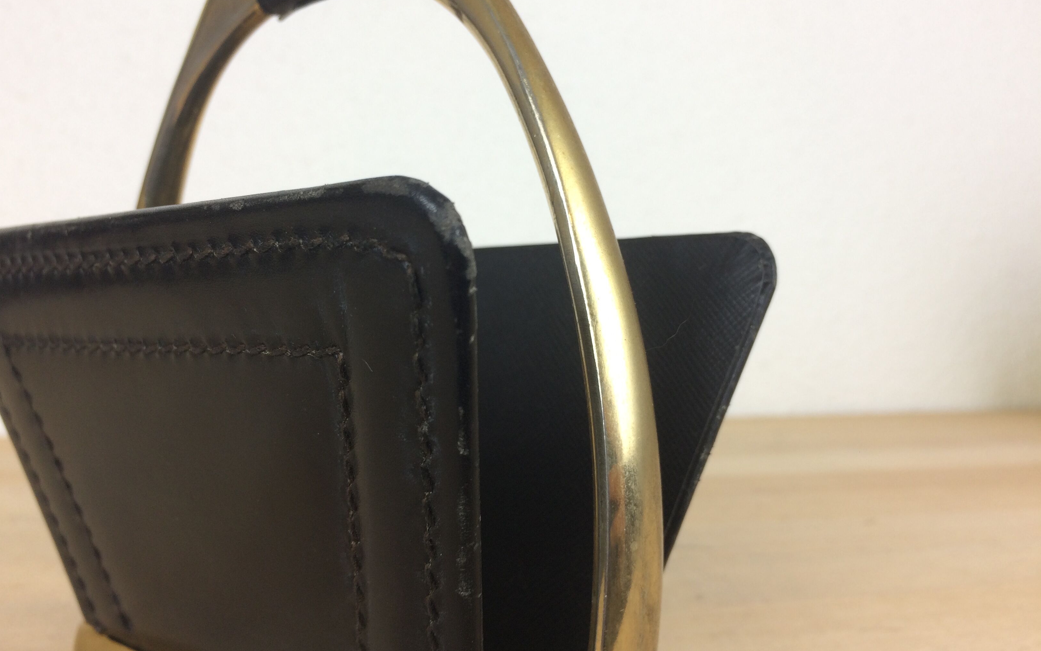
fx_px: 879
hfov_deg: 61.2
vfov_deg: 40.6
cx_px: 518
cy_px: 317
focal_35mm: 31
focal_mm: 4.15
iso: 40
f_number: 2.2
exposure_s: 1/50
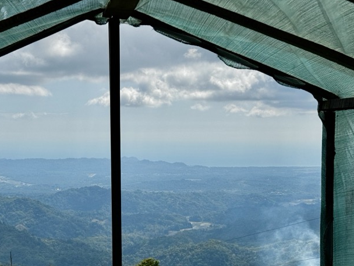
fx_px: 808
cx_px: 117
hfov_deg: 24.6
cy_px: 194
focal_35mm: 79
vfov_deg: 18.6
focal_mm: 6.86
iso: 64
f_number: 1.78
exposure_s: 1/7937
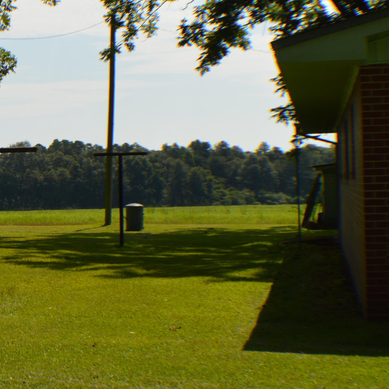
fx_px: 1526
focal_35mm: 120
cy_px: 177
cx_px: -41
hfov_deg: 14.2
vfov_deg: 14.5
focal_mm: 34
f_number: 10
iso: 100
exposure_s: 1/200
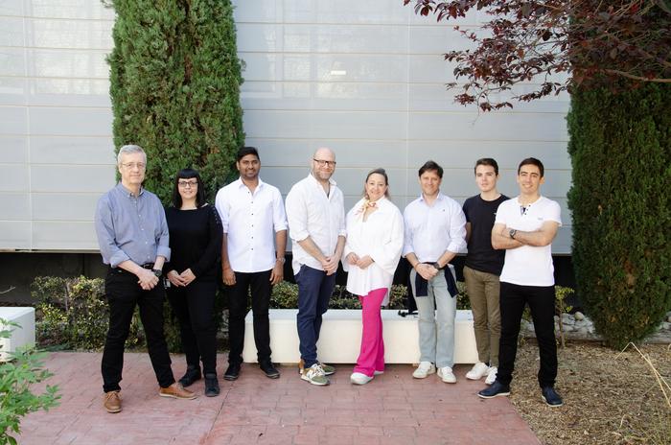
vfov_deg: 36.7
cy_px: 222
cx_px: 336
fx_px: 670
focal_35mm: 36
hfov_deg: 53.2
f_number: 7.1
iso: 800
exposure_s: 1/200
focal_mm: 24
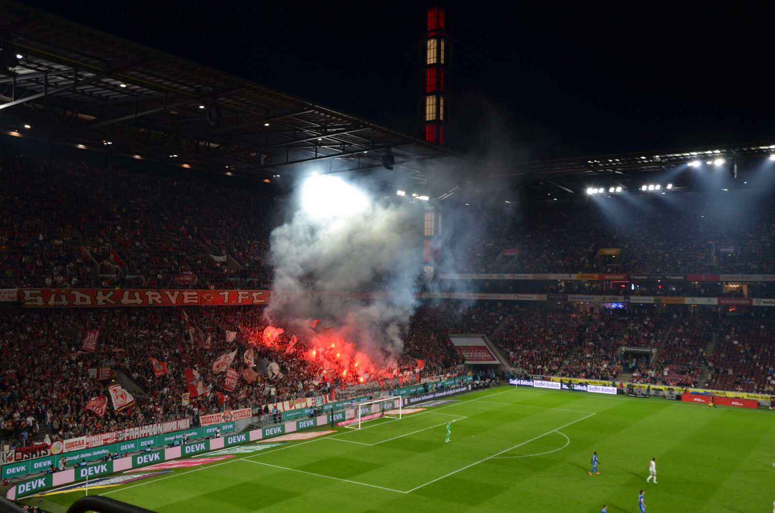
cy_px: 256
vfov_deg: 39.8
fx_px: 709
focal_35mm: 33
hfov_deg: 57.3
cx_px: 388
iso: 400
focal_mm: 22
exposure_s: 1/100
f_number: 5.6
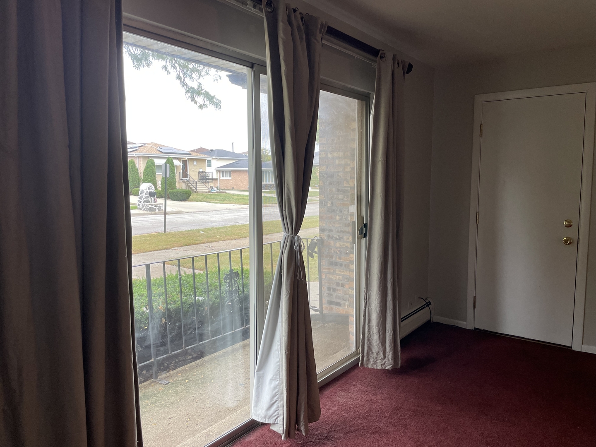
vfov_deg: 53.1
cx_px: 298
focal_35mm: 26
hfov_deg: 67.3
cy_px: 224
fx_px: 448
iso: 100
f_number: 1.6
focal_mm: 4.2
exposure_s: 1/120
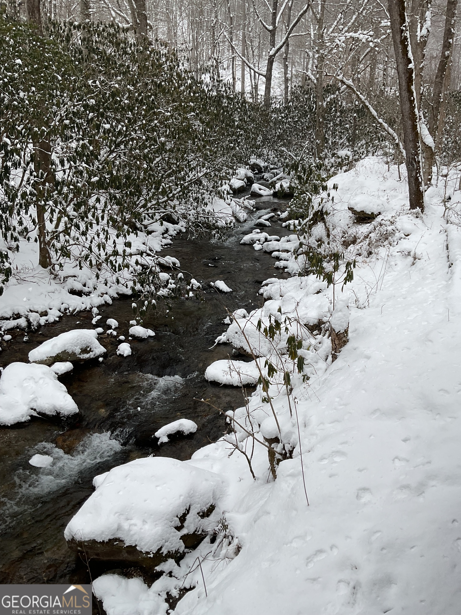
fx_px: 515
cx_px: 230
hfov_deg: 48.2
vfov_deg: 61.7
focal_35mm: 29
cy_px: 308
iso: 16
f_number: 1.8
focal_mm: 3
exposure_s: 1/978
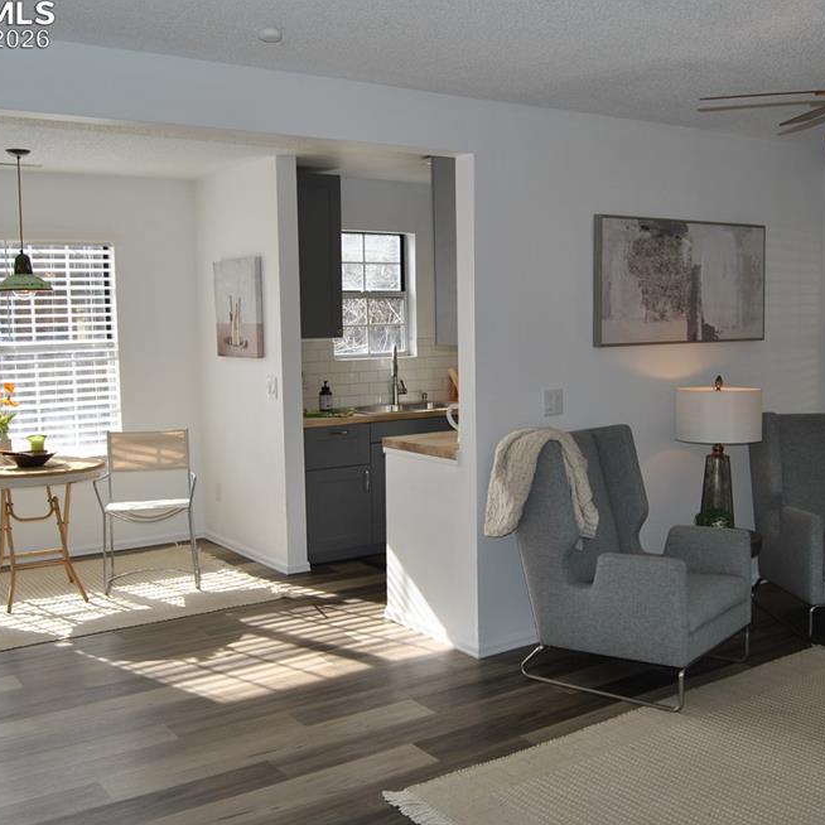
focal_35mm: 36
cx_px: 448
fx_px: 971
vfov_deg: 46.0
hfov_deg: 46.0
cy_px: 412
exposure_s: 1/200
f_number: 4.5
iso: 100
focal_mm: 18
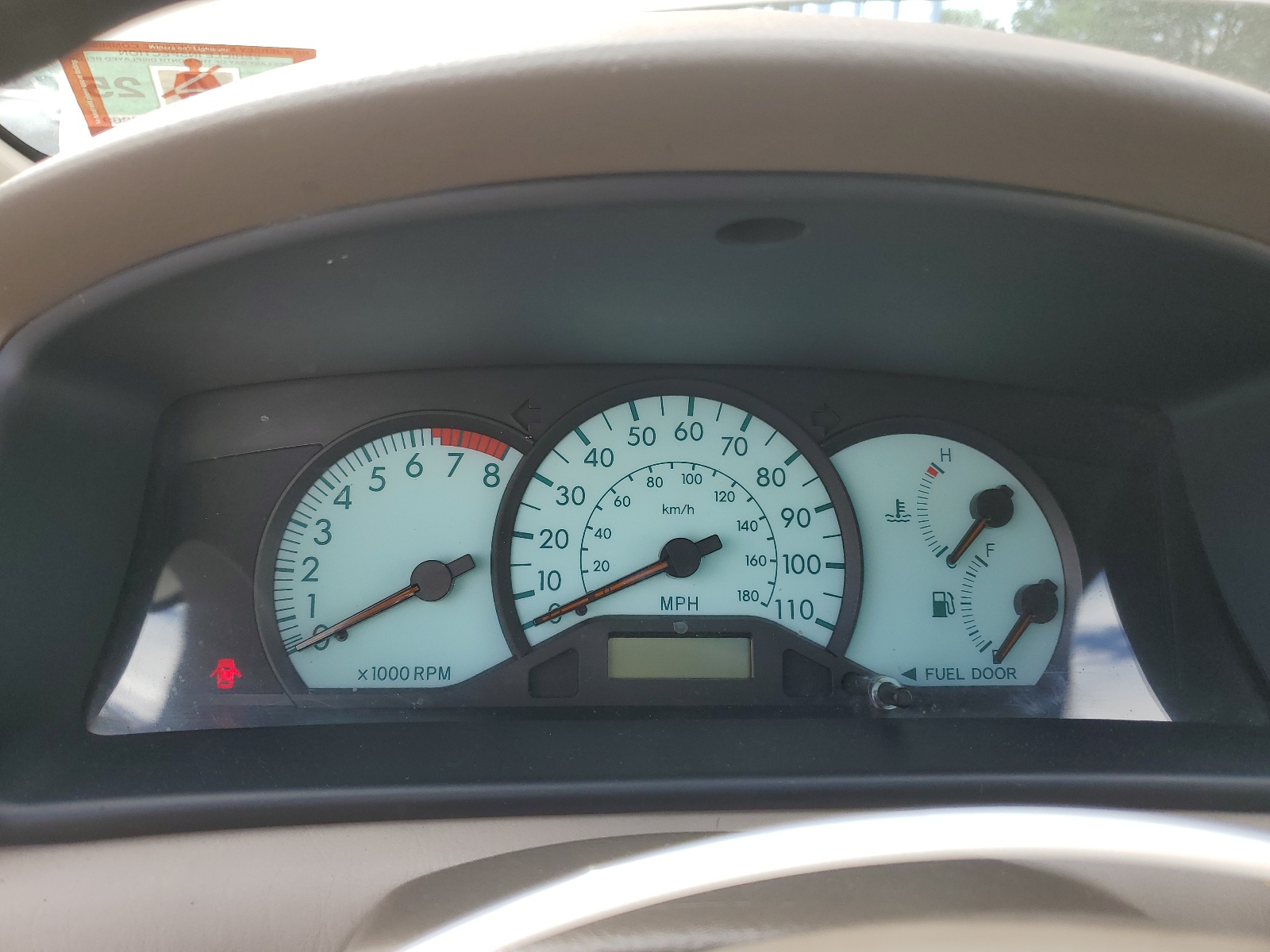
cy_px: 476
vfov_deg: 53.1
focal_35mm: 26
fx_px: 954
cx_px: 635
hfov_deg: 67.3
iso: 50
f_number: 1.5
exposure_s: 1/385
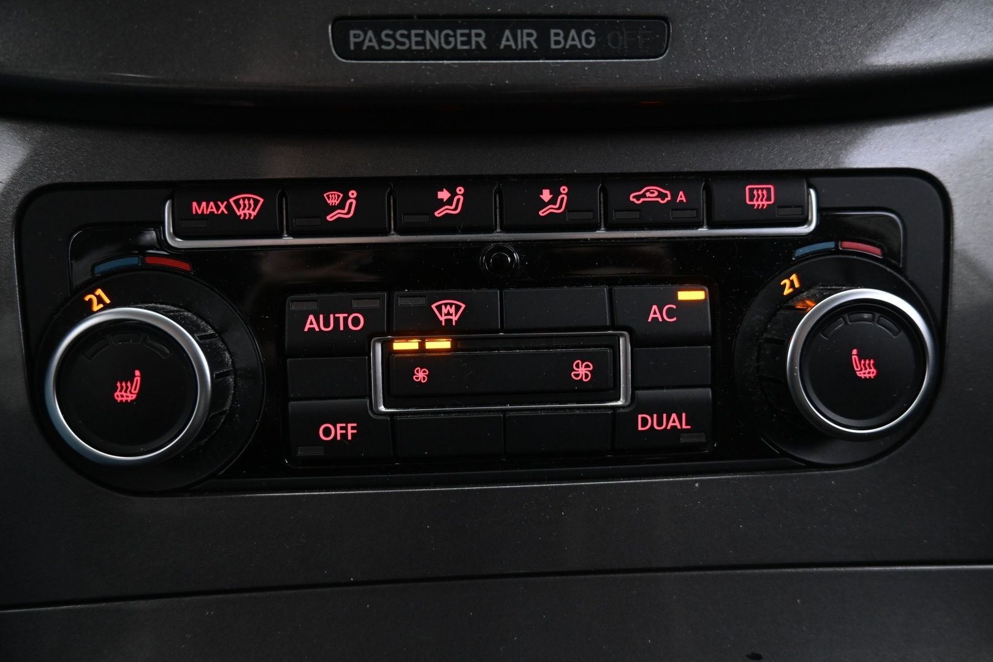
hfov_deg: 73.7
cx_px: 496
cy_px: 331
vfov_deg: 53.1
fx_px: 662
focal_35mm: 24
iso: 1600
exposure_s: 1/25
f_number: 3.5
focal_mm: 16
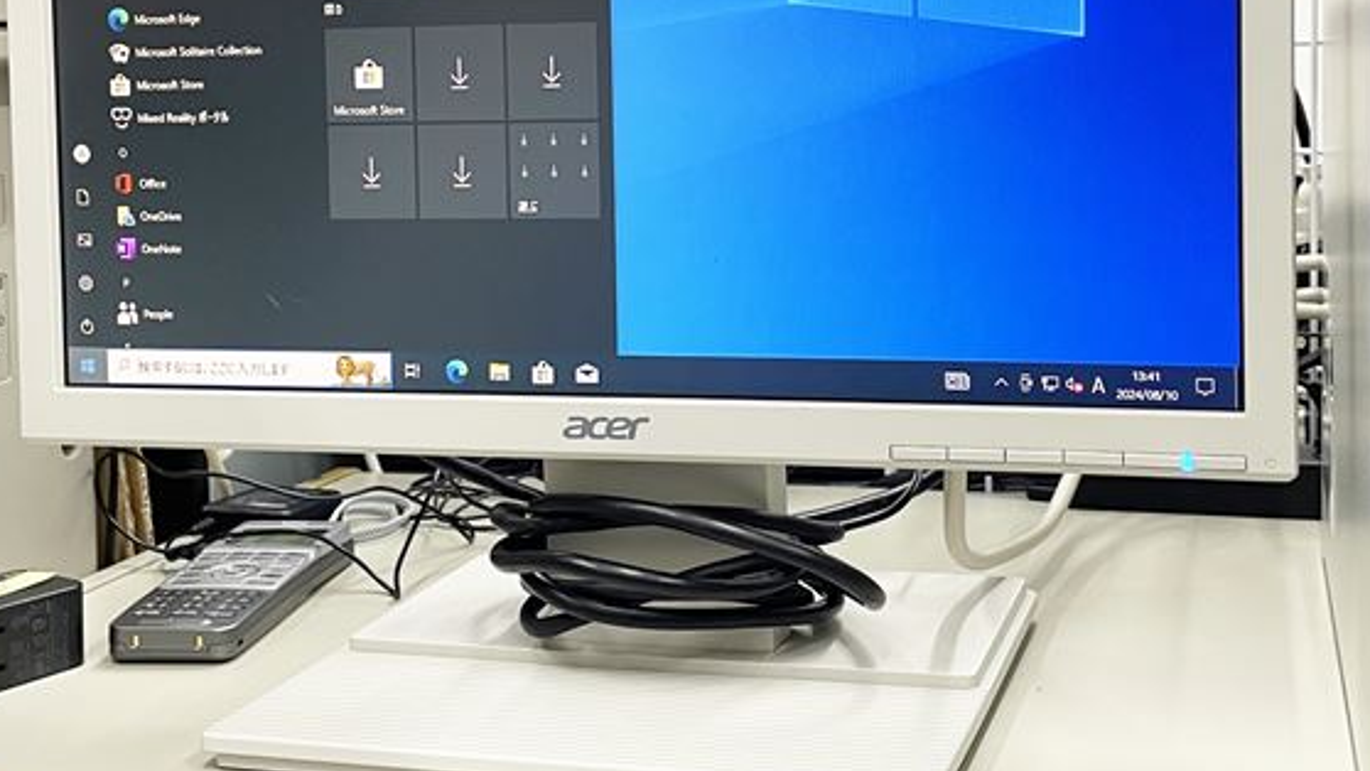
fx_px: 1889
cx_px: 793
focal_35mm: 52
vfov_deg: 22.9
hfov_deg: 39.8
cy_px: 204
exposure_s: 1/60
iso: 80
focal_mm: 4.2
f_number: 1.6
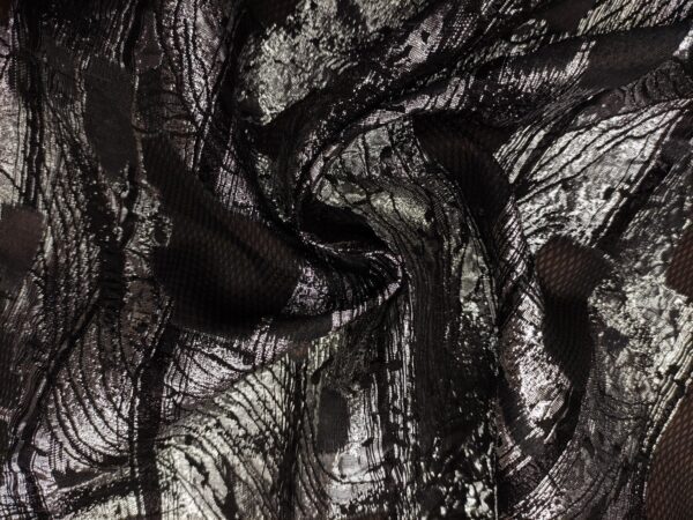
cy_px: 260
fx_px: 500
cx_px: 346
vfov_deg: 54.9
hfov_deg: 69.4
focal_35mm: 25
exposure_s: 1/100
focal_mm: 5.43
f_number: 1.89
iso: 200
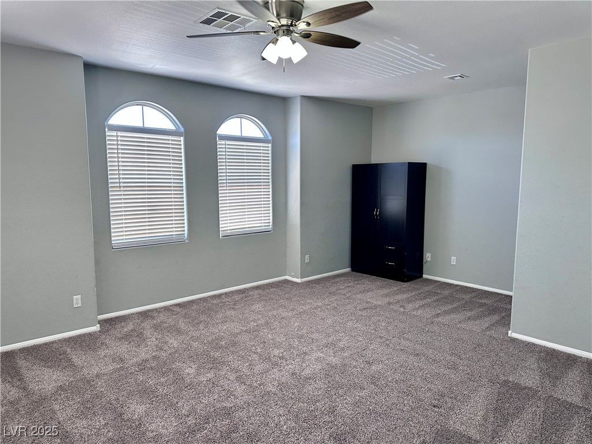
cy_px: 222
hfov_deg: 71.6
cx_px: 296
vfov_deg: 56.8
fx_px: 410
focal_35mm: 24
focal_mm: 6.86
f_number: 1.78
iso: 200
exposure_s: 1/120
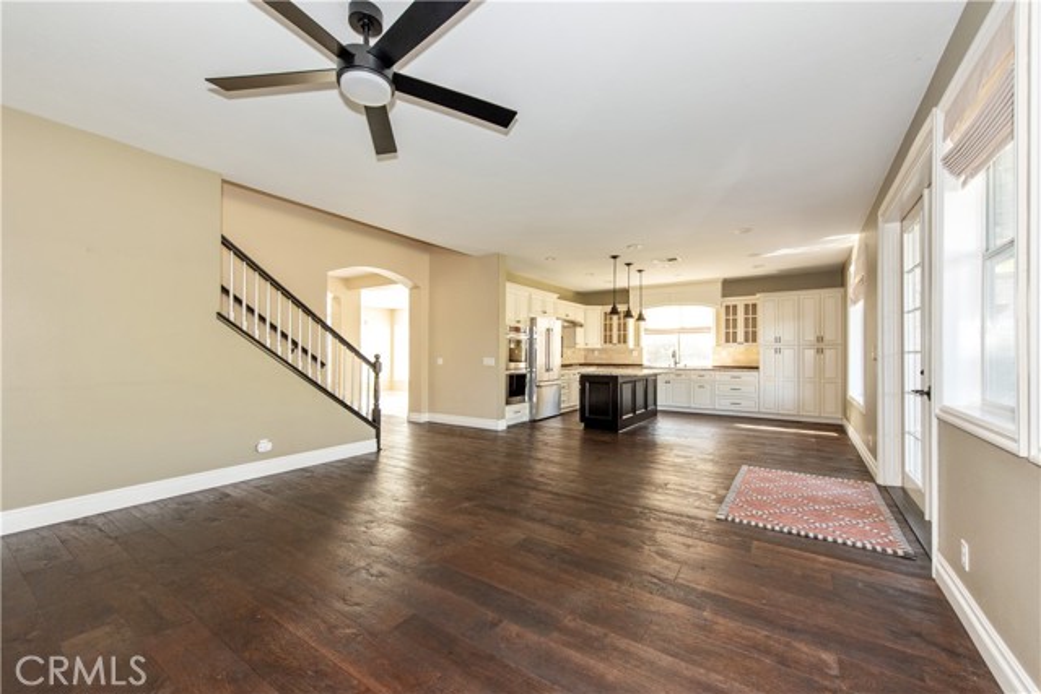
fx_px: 405
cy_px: 347
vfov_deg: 81.2
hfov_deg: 104.2
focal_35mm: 14
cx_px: 520
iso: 800
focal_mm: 14
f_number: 5
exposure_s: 1/100
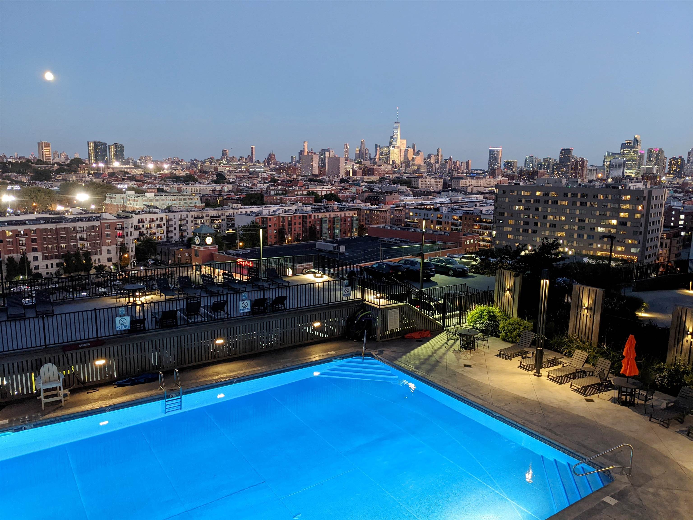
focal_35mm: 27
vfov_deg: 51.4
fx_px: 541
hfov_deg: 65.3
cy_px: 260
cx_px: 346
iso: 334
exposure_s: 1/24
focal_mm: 4.38
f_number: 1.73
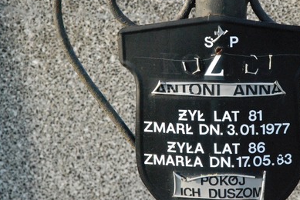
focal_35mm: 259
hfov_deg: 7.9
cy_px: 104
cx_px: 211
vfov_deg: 5.3
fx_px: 2158
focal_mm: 105
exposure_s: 1/800
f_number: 7.1
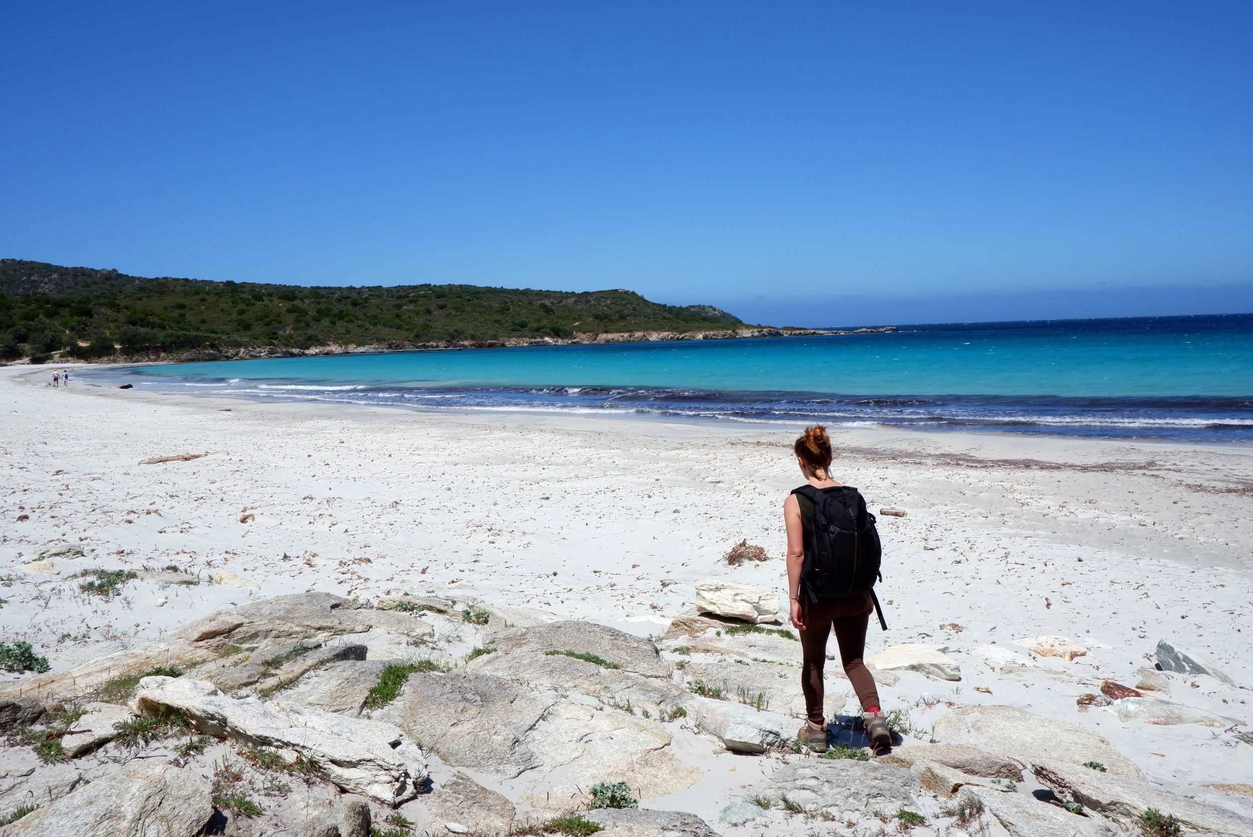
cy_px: 418
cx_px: 626
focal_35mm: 33
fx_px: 1149
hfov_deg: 57.2
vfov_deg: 40.0
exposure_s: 1/420
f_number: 14
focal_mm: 22.8
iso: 200
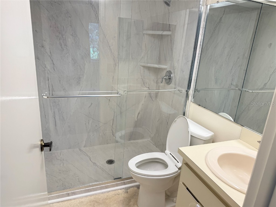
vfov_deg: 56.8
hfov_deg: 71.6
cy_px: 104
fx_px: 191
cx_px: 138
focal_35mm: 24
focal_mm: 6.76
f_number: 1.78
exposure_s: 1/120
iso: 64
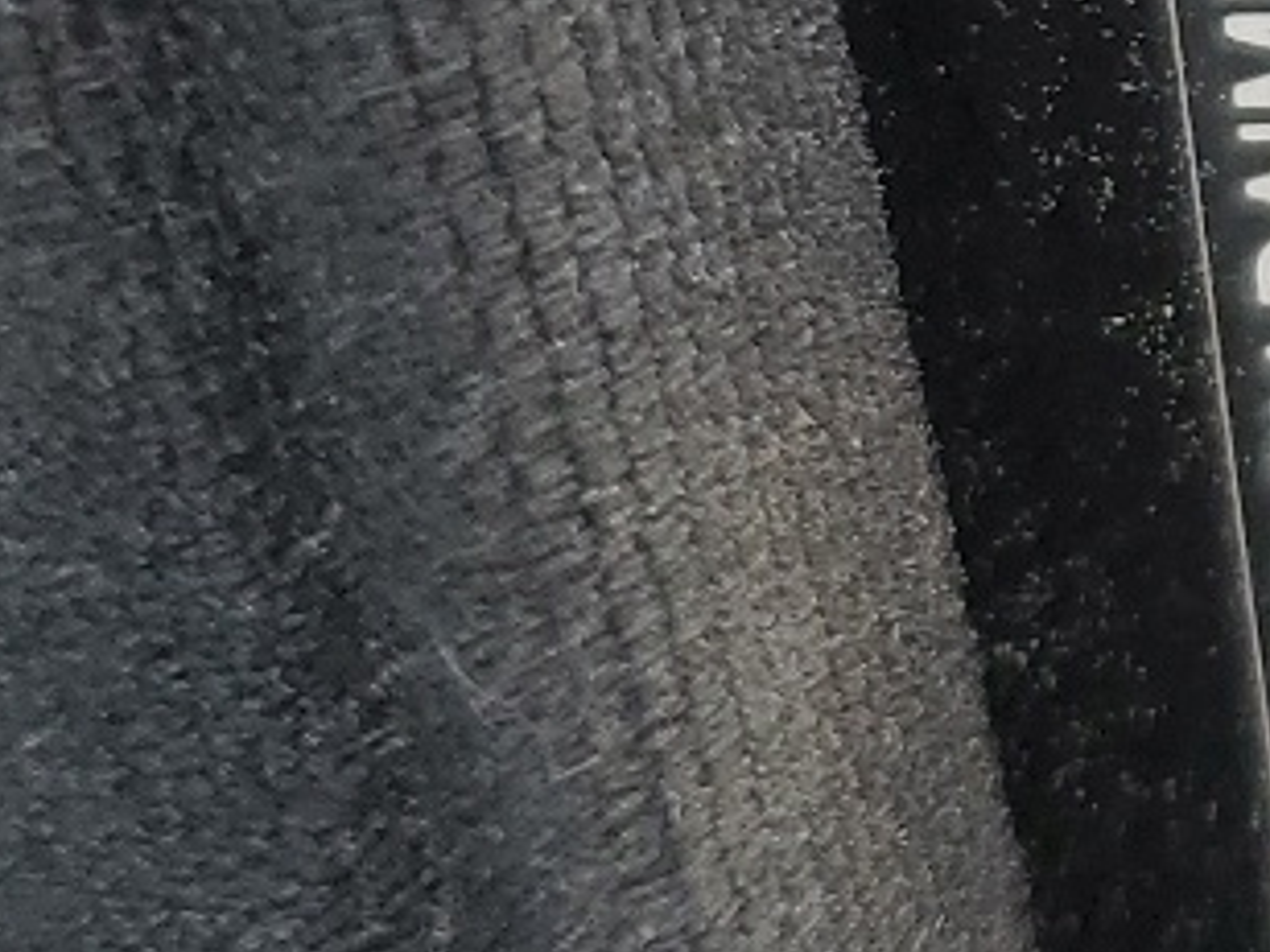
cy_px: -371
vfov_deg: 10.7
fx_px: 4953
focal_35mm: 135
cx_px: 1868
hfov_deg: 13.8
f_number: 1.5
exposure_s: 1/156
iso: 50
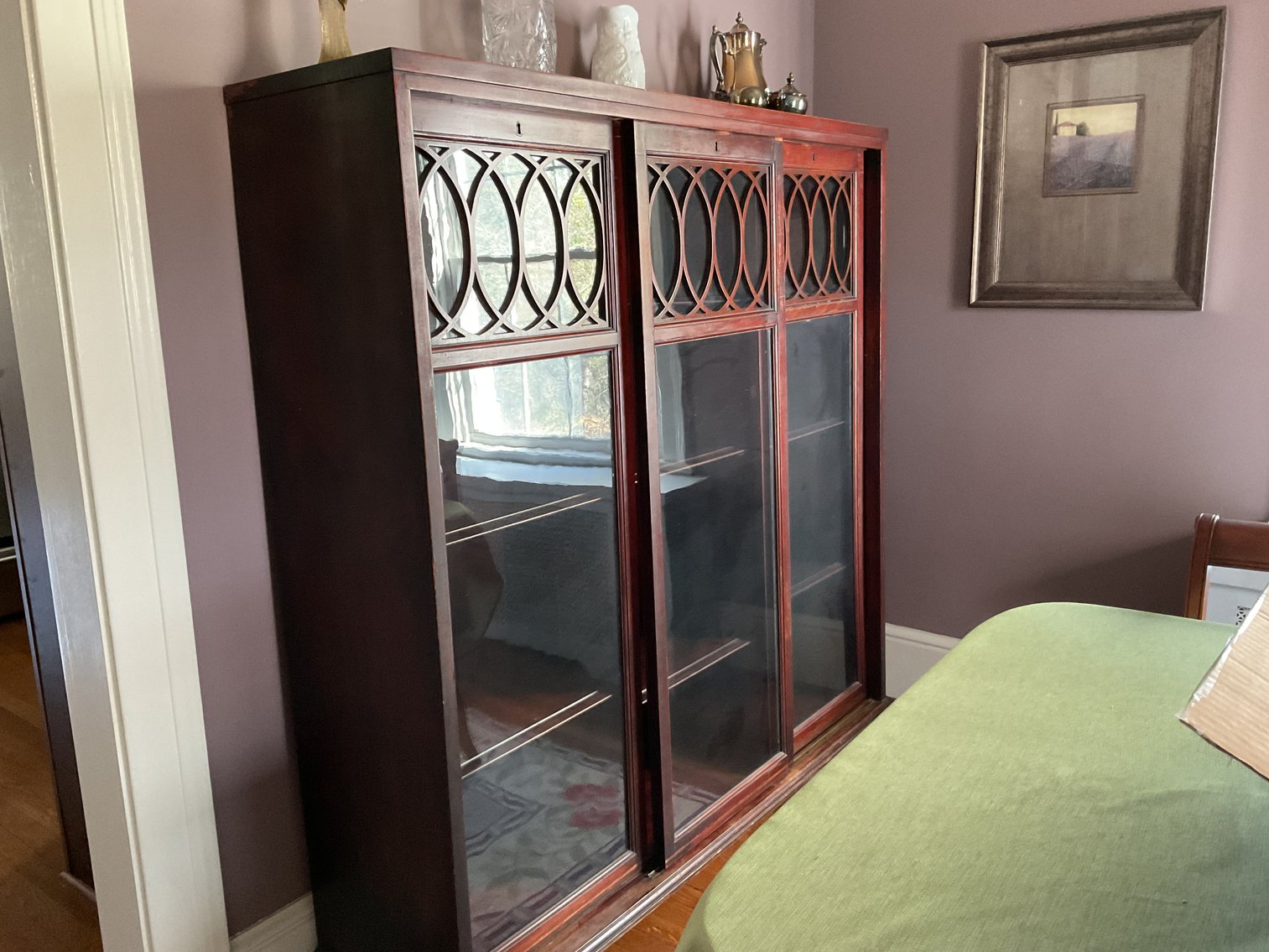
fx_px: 1063
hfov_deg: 61.7
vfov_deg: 48.2
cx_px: 634
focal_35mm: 29
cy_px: 476
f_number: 1.8
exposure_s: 1/40
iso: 320
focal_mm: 3
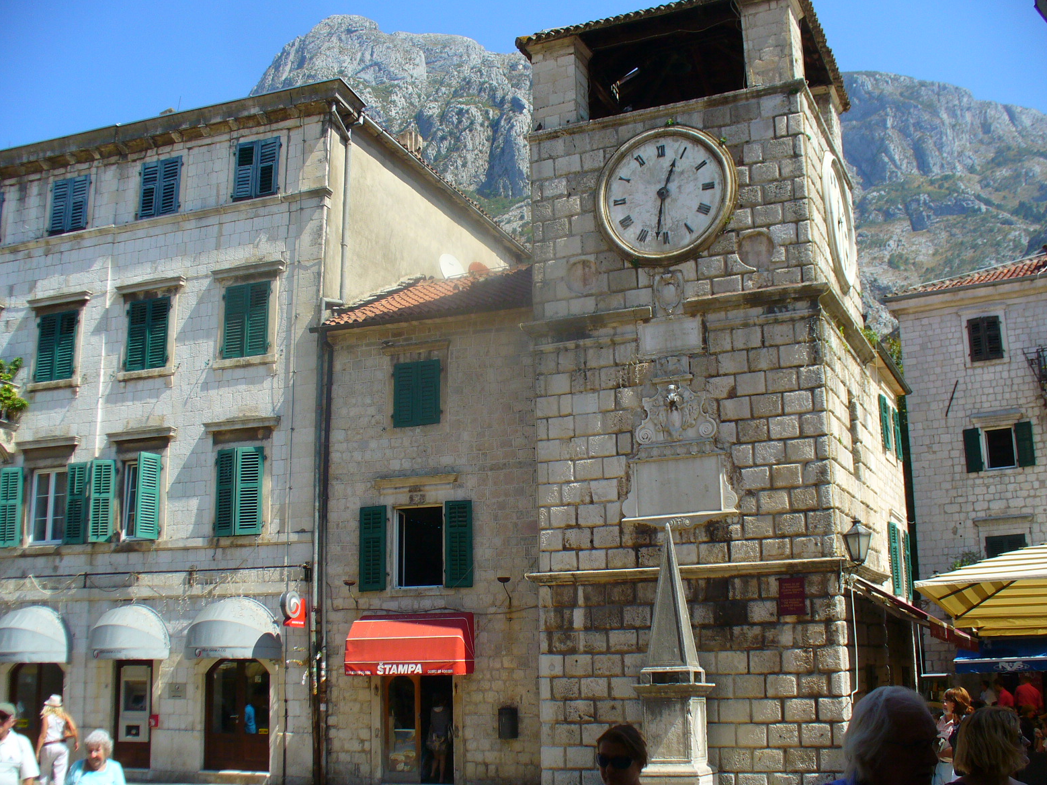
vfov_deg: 37.7
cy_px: 396
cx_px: 518
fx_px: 1149
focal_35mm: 38
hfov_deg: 49.0
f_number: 5.6
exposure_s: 1/320
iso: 80
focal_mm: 6.1
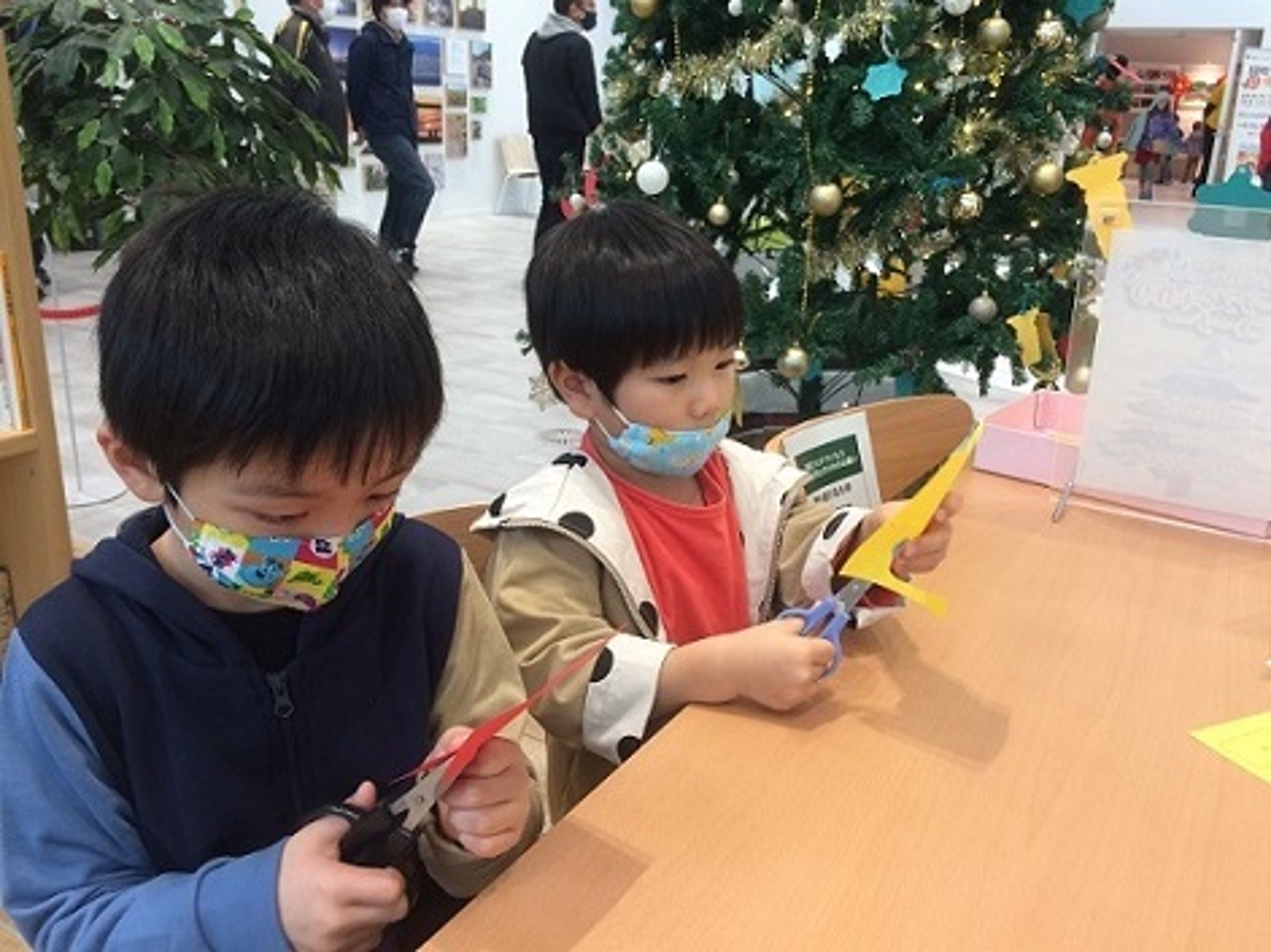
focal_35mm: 29
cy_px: 476
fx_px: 1065
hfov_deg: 61.7
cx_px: 636
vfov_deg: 48.2
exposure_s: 1/30
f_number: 2.2
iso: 50
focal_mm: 4.15
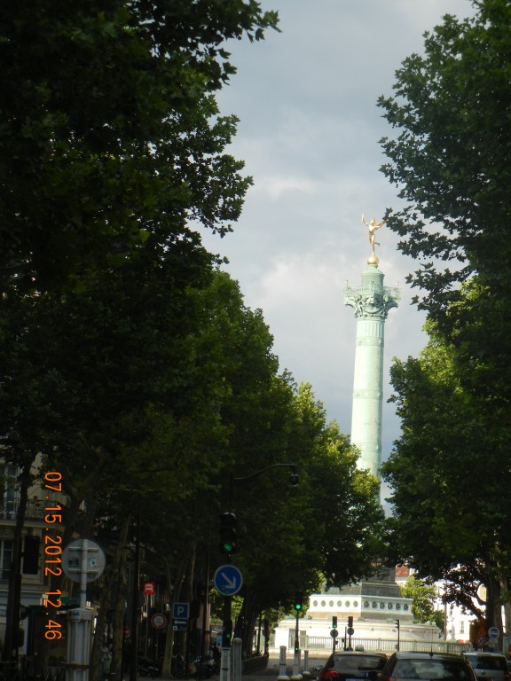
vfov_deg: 14.8
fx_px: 2618
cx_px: 256
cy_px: 340
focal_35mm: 133
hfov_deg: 11.1
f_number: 4.6
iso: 160
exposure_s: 1/328
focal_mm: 24
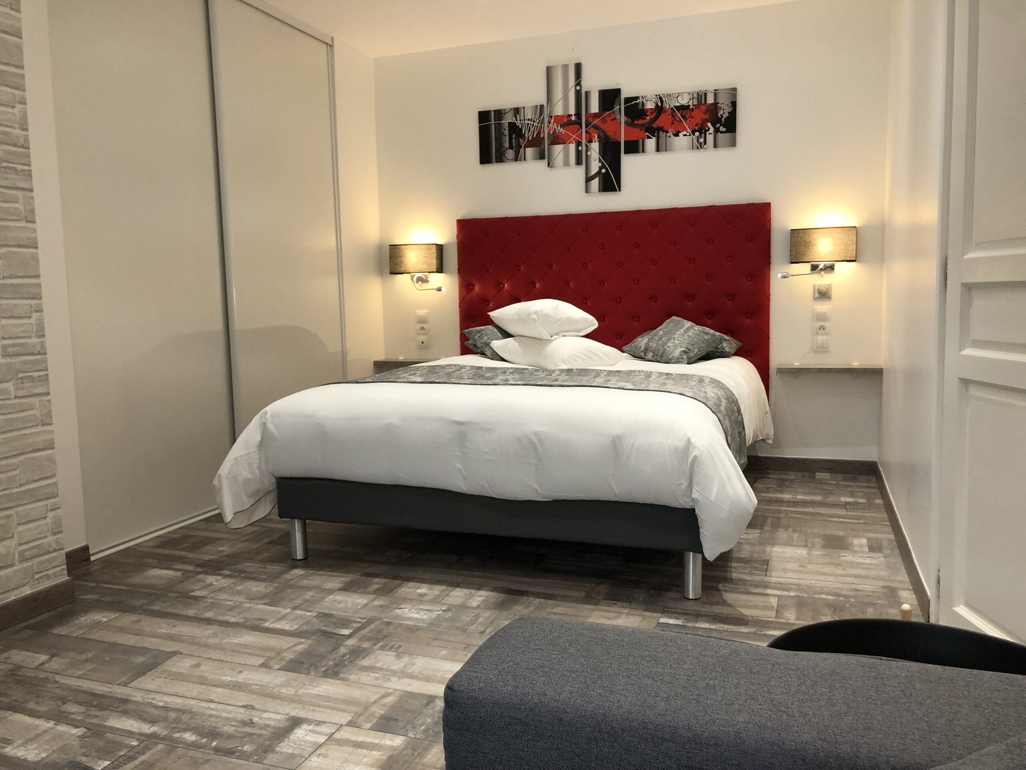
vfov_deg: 49.7
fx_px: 830
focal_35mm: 28
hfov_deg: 63.4
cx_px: 513
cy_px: 385
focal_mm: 4
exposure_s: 1/33
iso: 32
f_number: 1.8
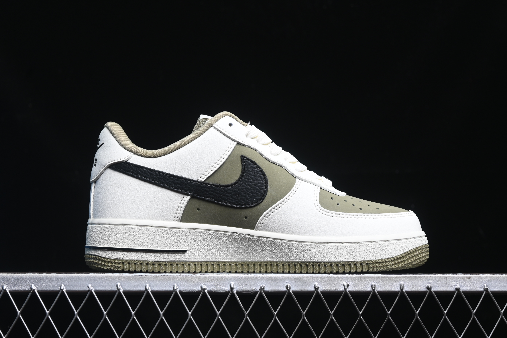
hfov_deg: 27.0
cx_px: 254
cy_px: 169
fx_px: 1056
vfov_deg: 18.2
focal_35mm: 75
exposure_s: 1/60
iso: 160
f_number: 6.3
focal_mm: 50
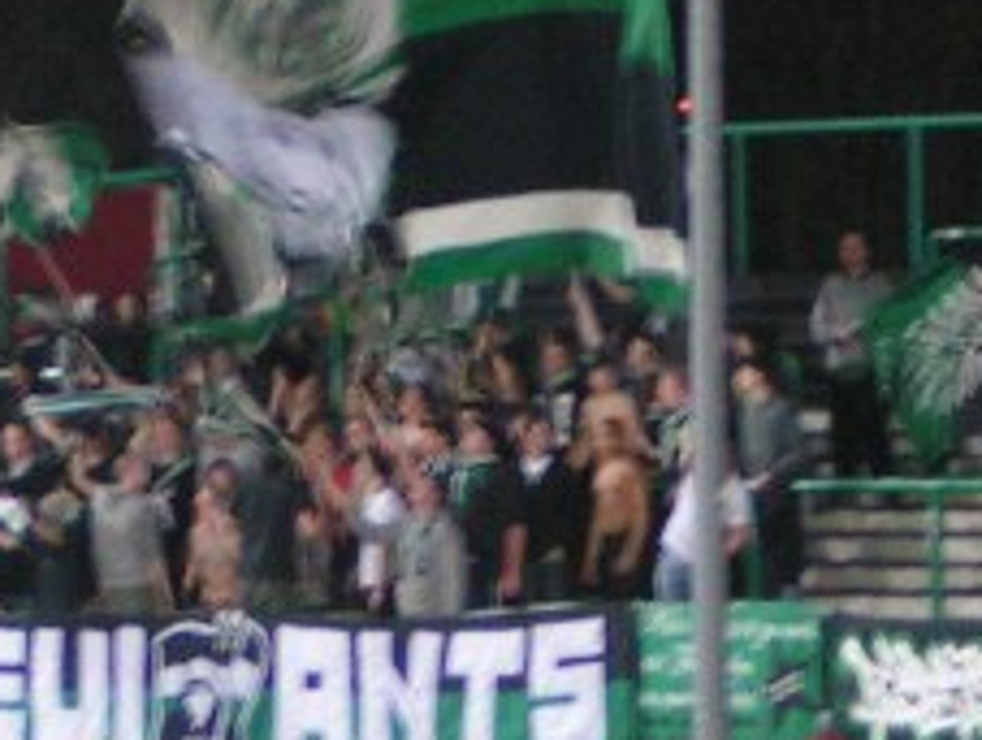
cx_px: 389
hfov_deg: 5.2
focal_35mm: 380
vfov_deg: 3.9
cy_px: 338
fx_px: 10797
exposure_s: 1/10
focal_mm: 16.6
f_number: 3.5
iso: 200
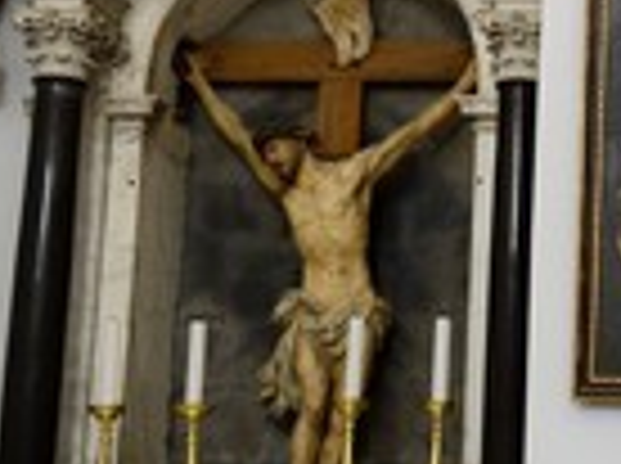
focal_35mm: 100
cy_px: 207
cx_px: 884
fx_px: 1791
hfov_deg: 17.9
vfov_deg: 14.7
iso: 1600
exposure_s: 1/50
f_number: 2.8
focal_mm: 34
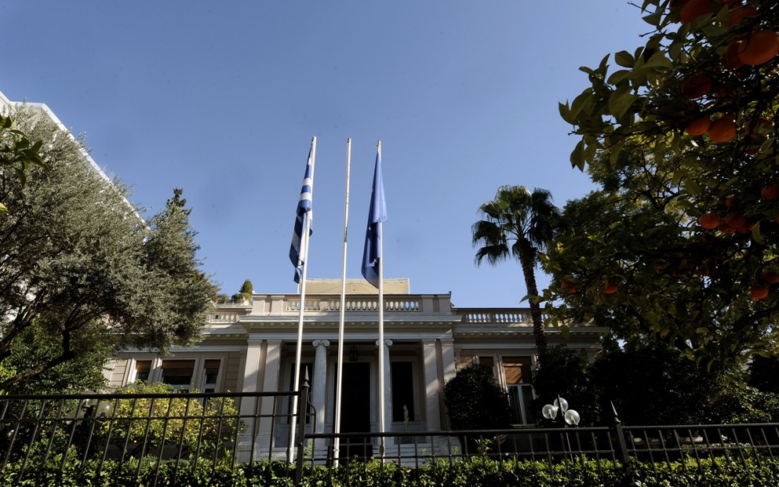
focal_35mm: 21
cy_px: 239
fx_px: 446
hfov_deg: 82.3
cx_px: 397
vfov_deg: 57.3
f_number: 16
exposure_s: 1/250
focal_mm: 20
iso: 400
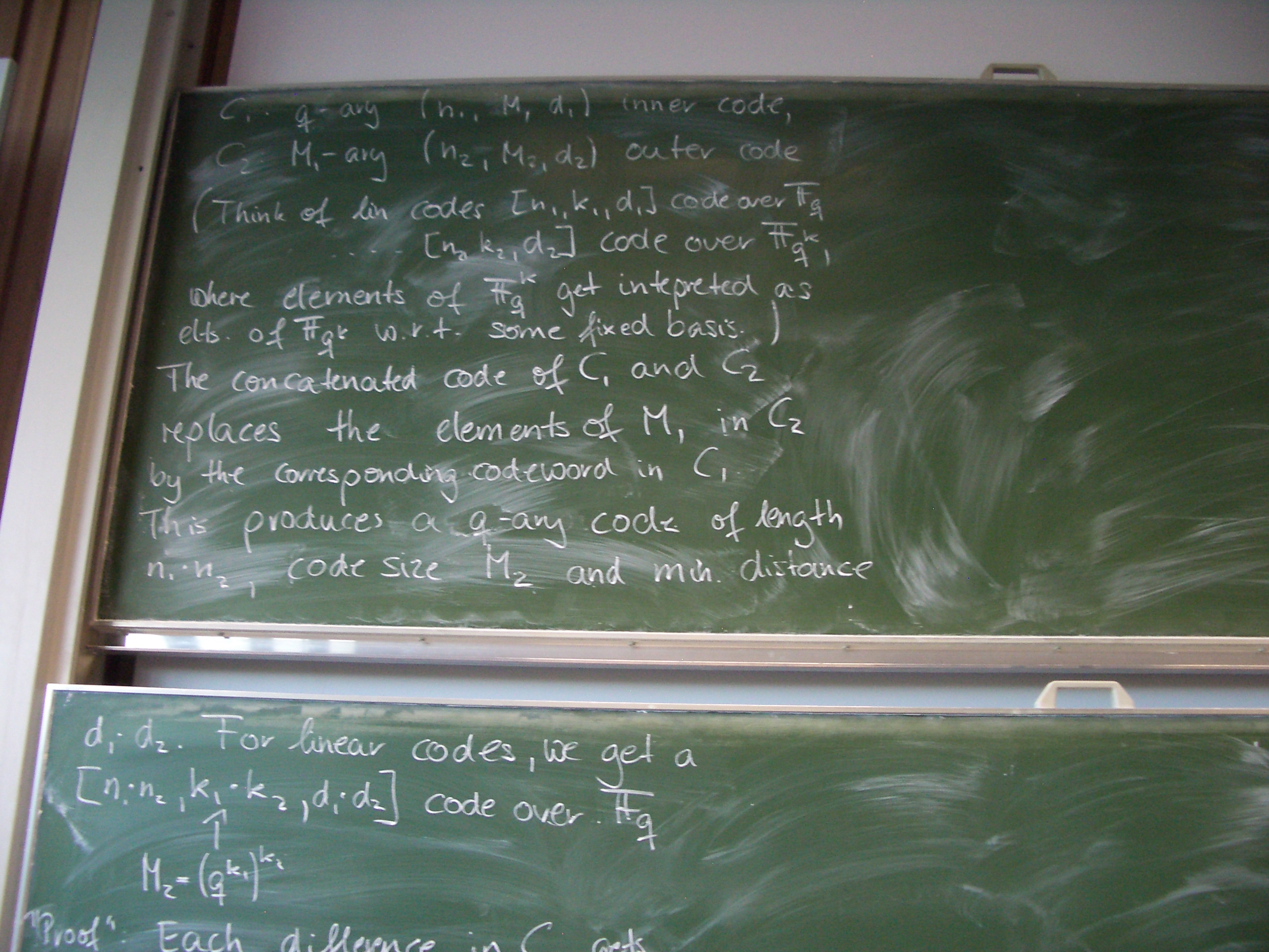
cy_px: 476
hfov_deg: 52.6
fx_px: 1283
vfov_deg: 40.7
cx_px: 634
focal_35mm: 35
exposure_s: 1/30
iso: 200
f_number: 2.6
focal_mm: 5.8
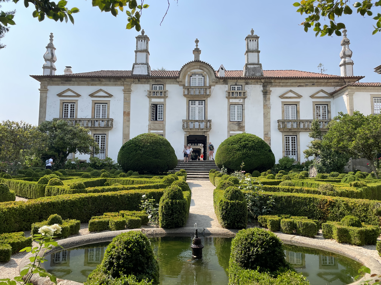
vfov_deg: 53.1
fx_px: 286
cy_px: 142
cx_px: 190
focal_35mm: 26
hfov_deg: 67.3
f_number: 1.6
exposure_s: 1/1742
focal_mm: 4.2
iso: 32
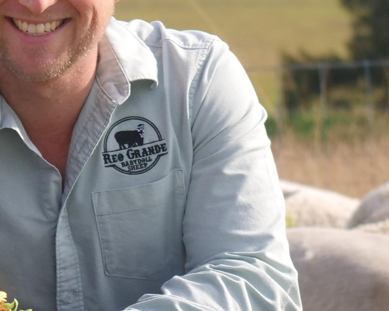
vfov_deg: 5.8
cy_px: 329
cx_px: -114
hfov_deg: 7.2
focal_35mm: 266
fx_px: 3062
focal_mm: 35
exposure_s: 1/125
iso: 500
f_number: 2.8
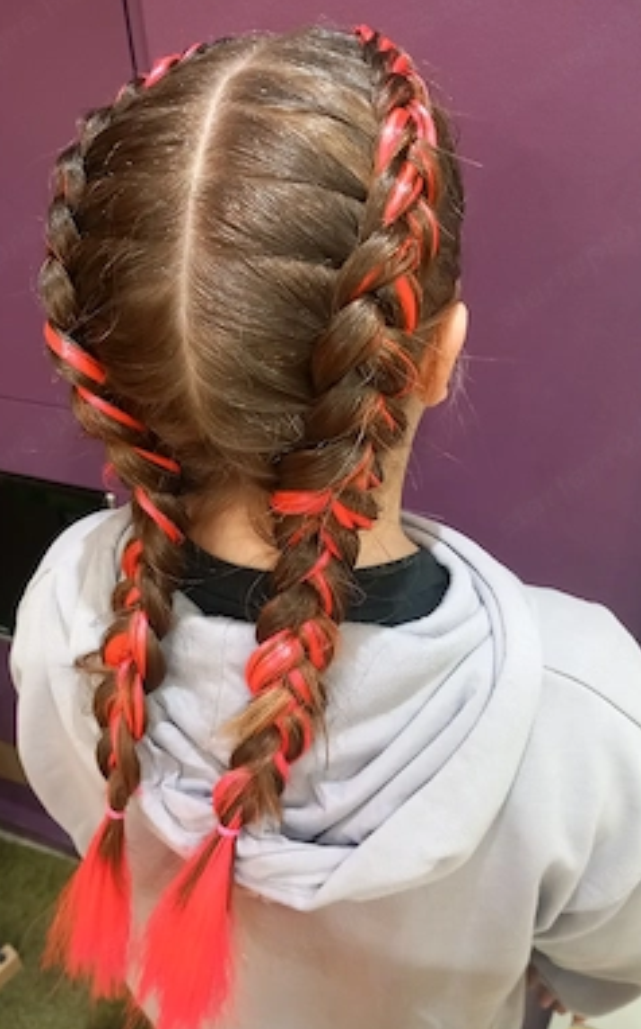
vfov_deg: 62.9
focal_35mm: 30
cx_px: 256
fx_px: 840
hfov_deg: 41.6
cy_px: 501
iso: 250
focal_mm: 4
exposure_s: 1/25.1
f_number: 1.8
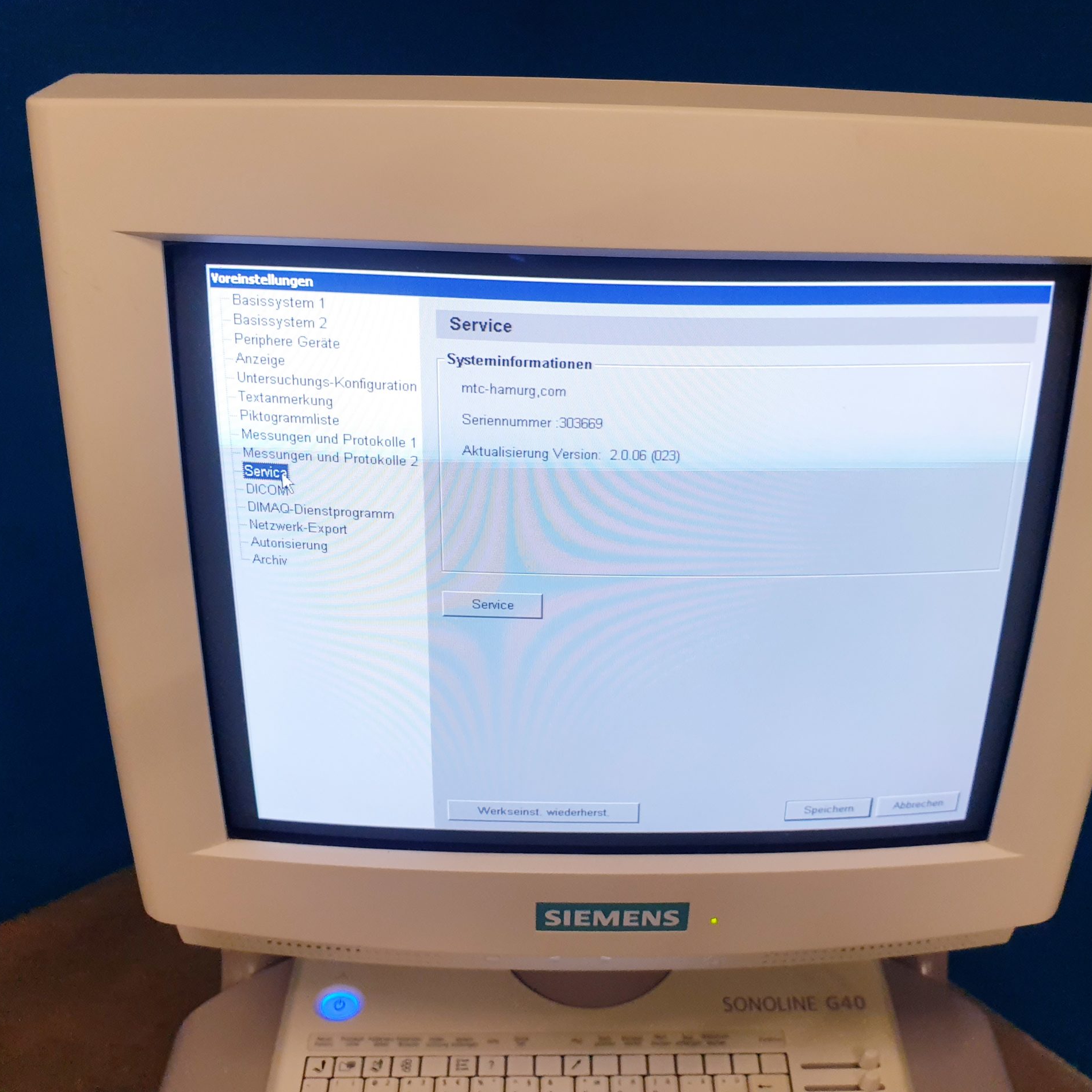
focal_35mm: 31
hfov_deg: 52.4
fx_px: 1106
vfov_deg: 52.5
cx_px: 610
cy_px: 541
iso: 160
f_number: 2.4
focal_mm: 4.3
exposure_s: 1/50
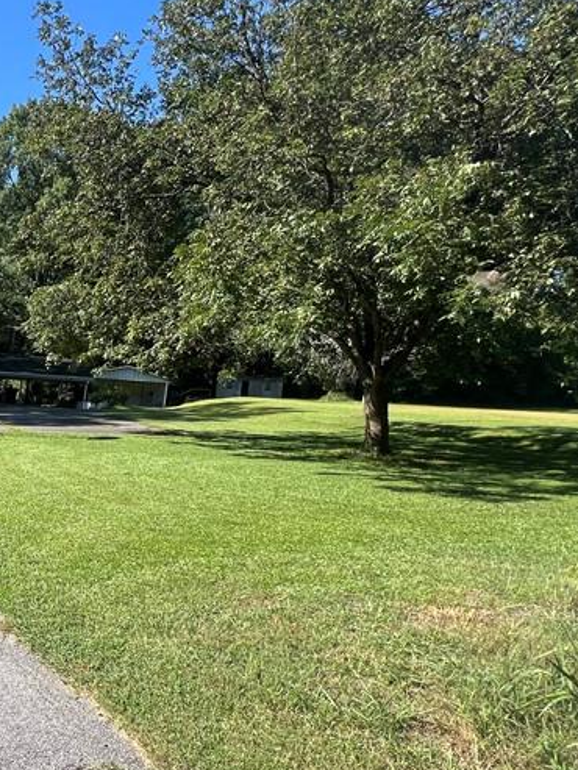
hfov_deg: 37.2
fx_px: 601
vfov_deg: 65.0
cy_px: 440
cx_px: -136
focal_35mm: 27
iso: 32
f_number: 1.8
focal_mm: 1.57
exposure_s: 1/732
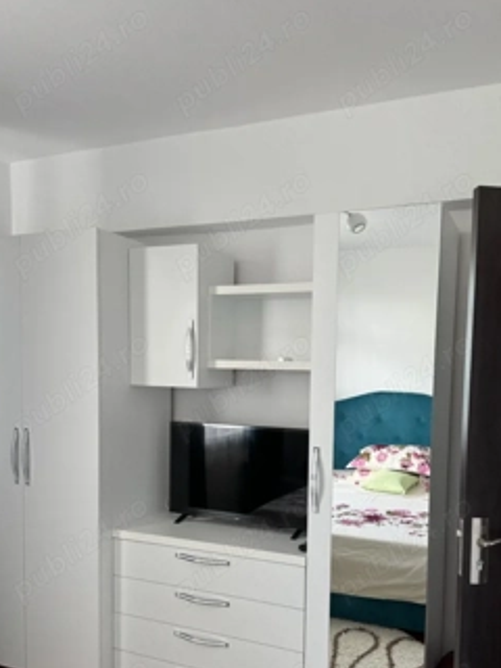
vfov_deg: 59.3
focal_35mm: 30
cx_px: 284
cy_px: 411
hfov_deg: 46.7
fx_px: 579
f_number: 1.78
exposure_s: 1/67
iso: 200
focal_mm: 6.76
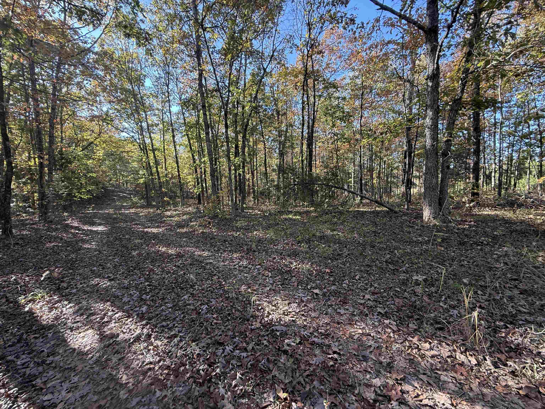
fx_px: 220
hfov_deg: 102.1
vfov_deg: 85.7
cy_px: 204
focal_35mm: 14
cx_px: 272
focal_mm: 2.22
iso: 64
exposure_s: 1/99
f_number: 2.2
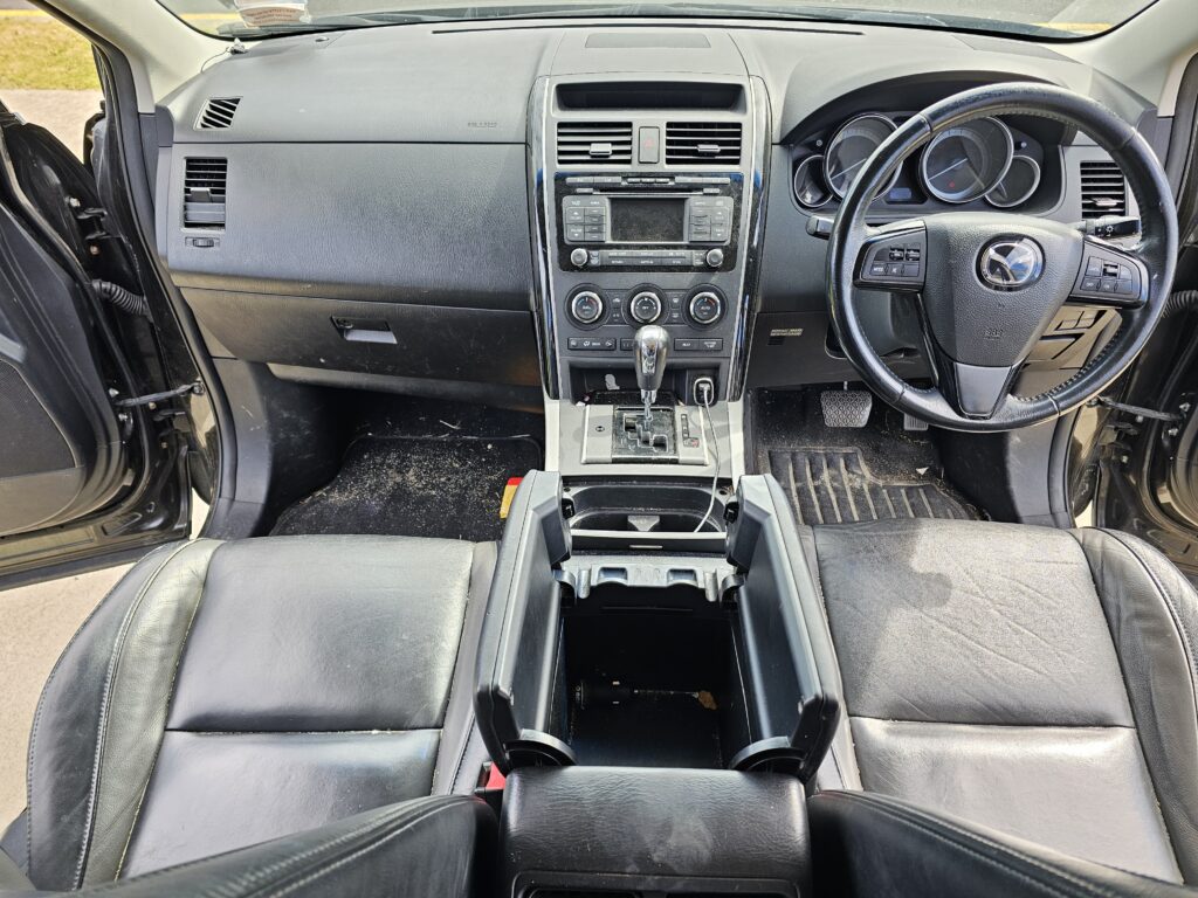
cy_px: 449
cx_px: 599
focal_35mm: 23
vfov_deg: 58.9
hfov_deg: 73.9
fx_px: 796
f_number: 1.7
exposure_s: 1/100
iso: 40
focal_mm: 6.3
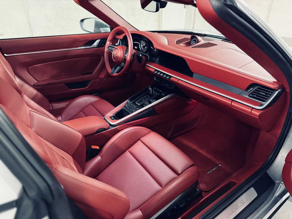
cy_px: 110
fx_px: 202
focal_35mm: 24
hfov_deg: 71.6
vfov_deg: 56.8
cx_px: 146
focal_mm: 6.76
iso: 800
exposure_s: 1/33
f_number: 1.78
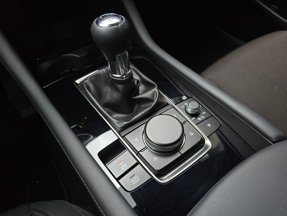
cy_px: 108
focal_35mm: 23
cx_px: 144
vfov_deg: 58.9
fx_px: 191
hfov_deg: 73.9
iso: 250
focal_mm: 6.3
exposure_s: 1/180
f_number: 1.7
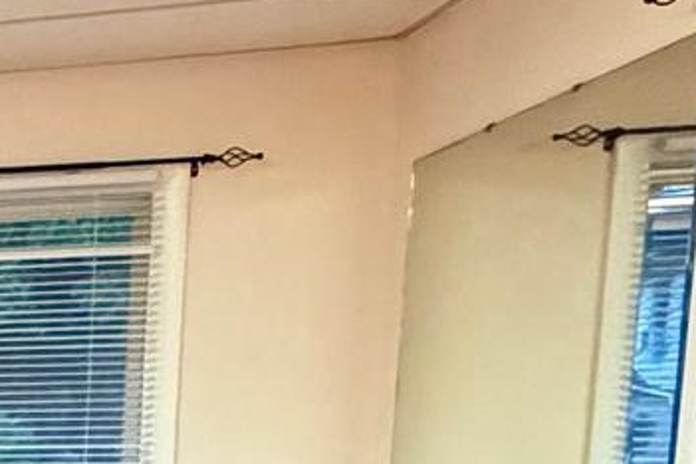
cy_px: 656
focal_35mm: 85
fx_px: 1643
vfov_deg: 15.1
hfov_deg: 17.1
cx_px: -716
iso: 800
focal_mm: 2.22
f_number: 2.2
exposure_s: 1/60
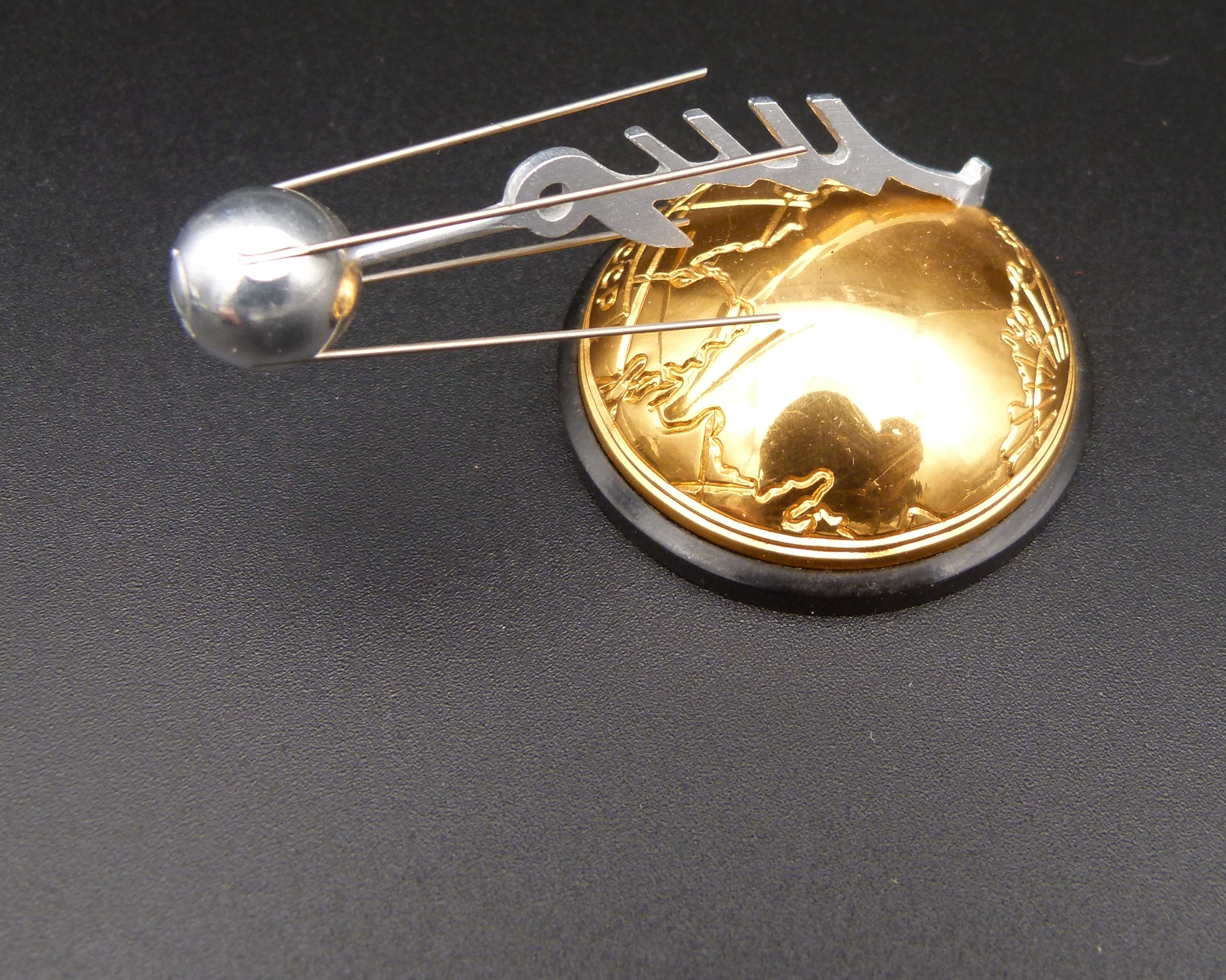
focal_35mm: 38
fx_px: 1379
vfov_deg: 38.6
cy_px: 301
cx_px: 819
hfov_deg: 47.2
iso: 100
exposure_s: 1/60
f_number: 2.8
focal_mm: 4.5
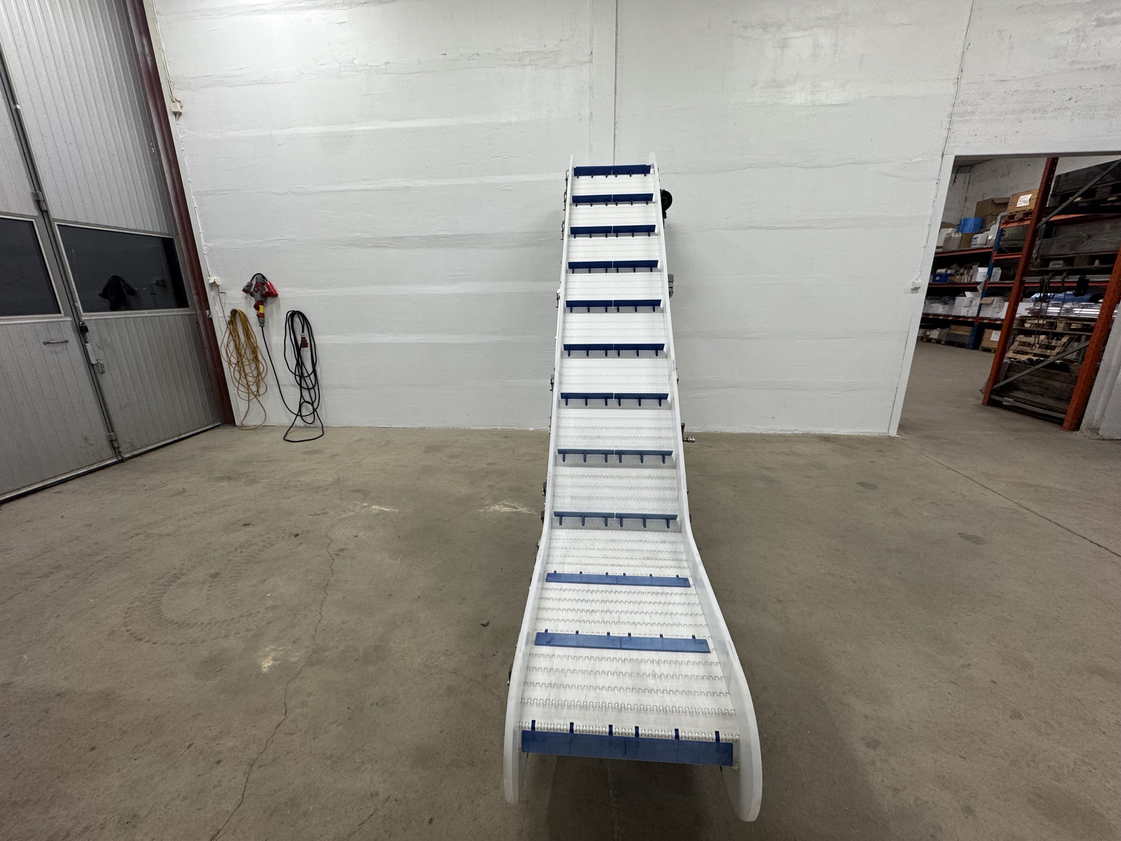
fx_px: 453
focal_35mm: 14
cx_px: 560
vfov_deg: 85.7
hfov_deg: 102.1
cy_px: 420
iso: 160
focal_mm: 2.22
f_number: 2.2
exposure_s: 1/100
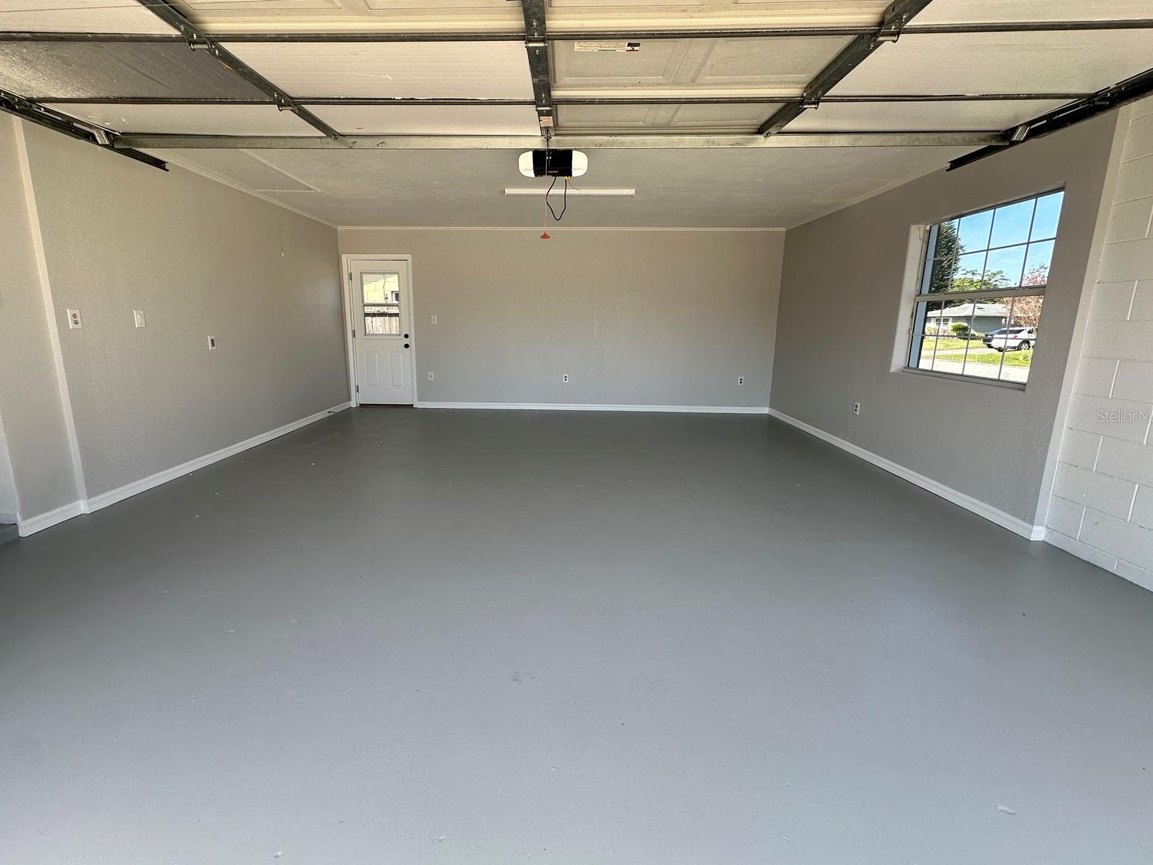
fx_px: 500
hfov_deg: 98.1
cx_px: 551
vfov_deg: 81.7
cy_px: 416
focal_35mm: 15
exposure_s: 1/272
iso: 40
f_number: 2.2
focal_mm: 2.22
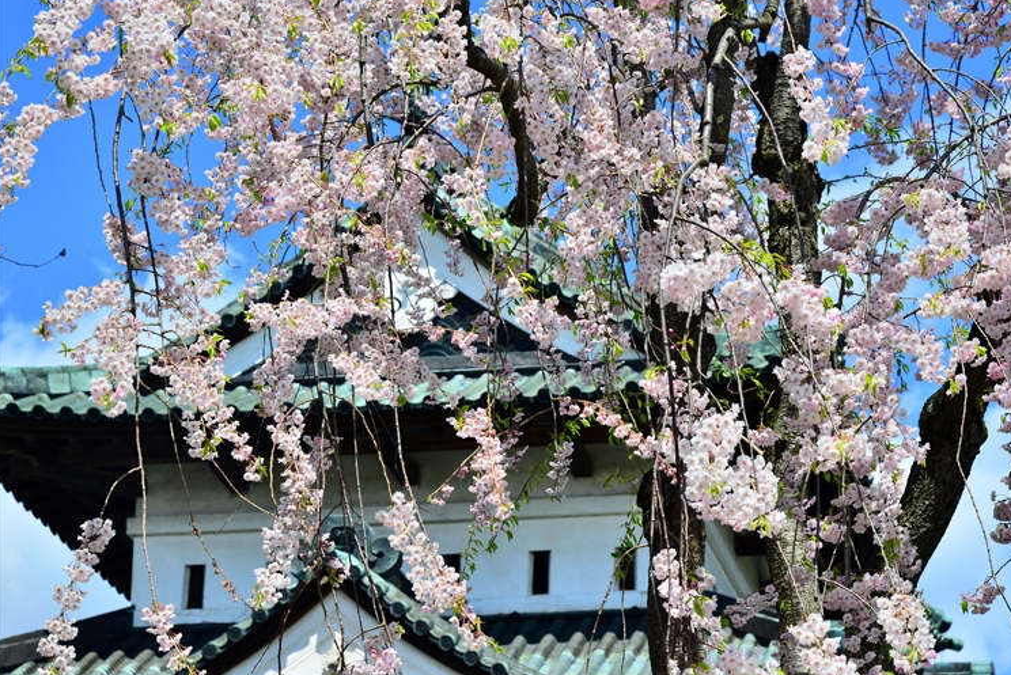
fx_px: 3625
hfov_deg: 15.9
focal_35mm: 129
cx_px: 539
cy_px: 345
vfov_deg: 10.6
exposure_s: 1/500
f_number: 11
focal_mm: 120
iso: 400
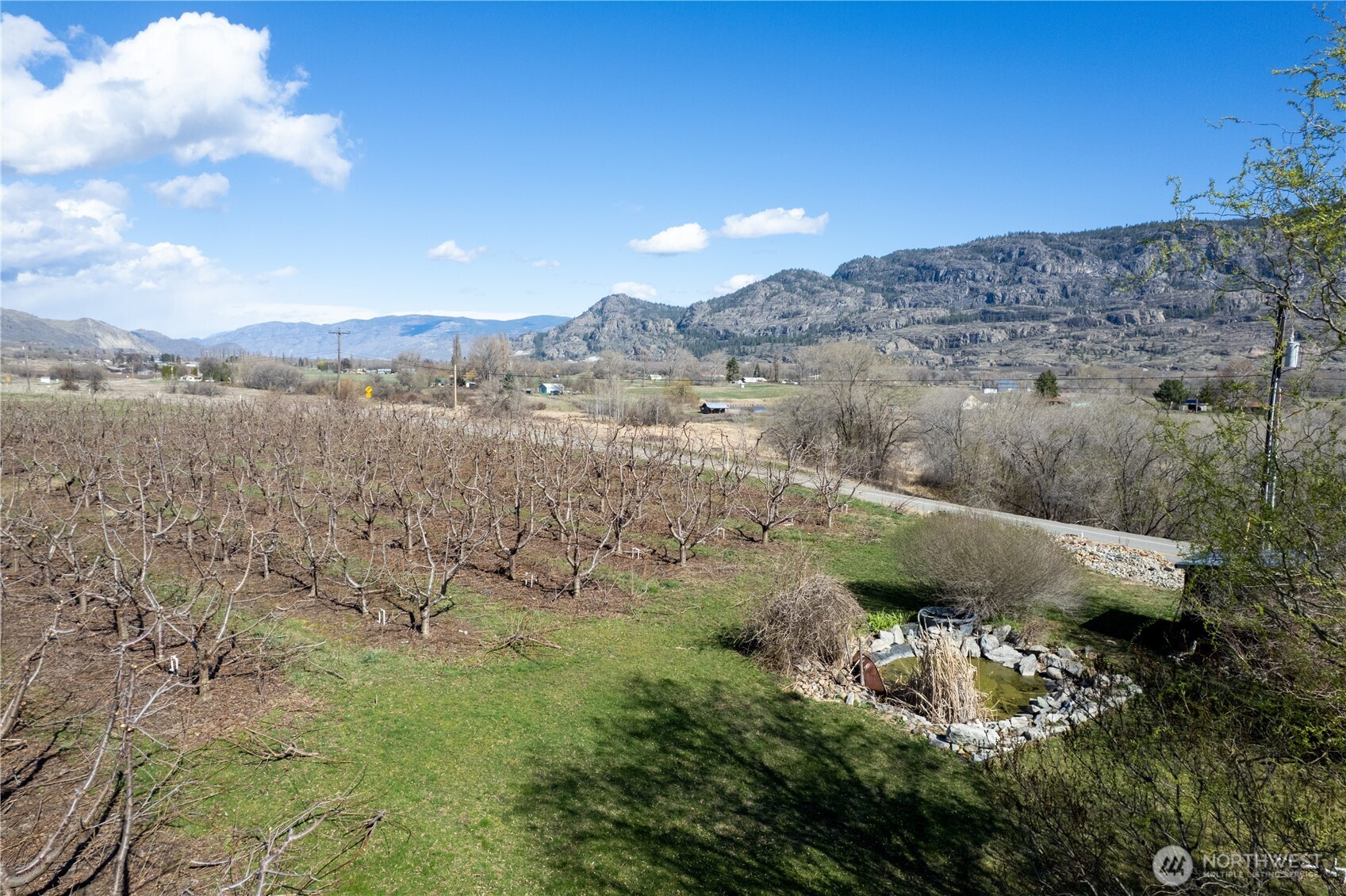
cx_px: 673
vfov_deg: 57.2
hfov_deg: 78.6
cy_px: 448
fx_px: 822
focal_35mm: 22
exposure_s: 1/2500
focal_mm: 8.38
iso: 100
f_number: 2.8
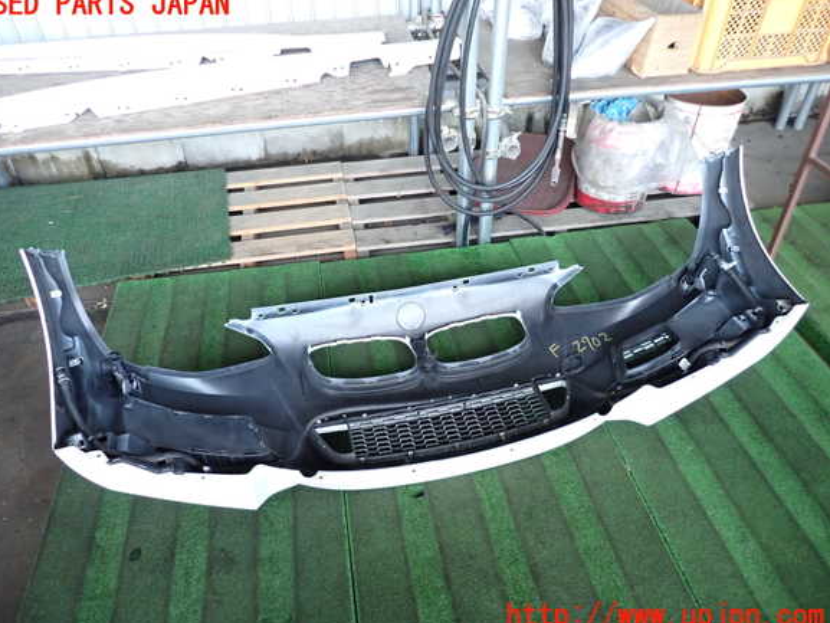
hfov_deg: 67.3
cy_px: 311
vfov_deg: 53.1
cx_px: 400
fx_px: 624
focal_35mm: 26
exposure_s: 1/100
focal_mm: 4.5
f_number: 2
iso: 500
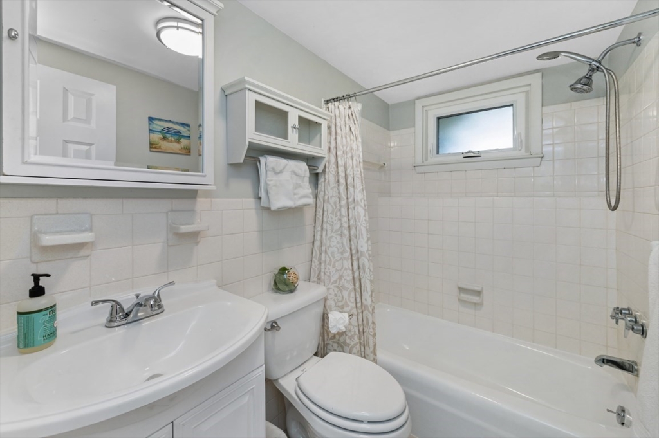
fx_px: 256
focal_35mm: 14
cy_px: 219
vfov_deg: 81.1
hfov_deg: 104.3
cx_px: 330
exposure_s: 1/125
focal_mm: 14
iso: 800
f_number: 5.6
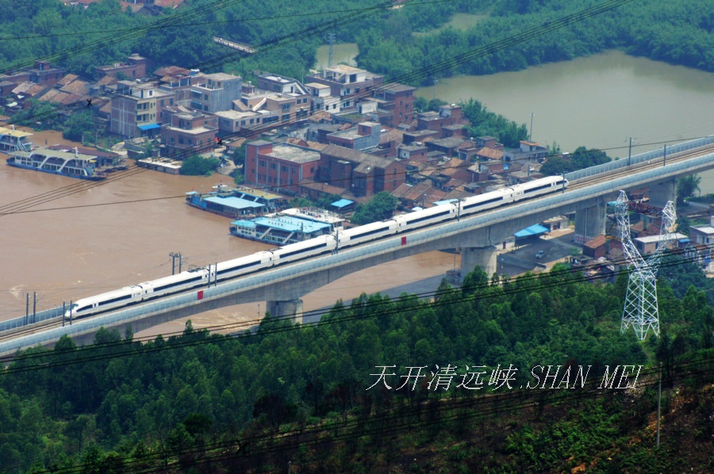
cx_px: 357
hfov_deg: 7.6
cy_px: 237
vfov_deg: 5.1
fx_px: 5349
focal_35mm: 270
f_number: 16
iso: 250
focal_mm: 180
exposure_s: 1/320
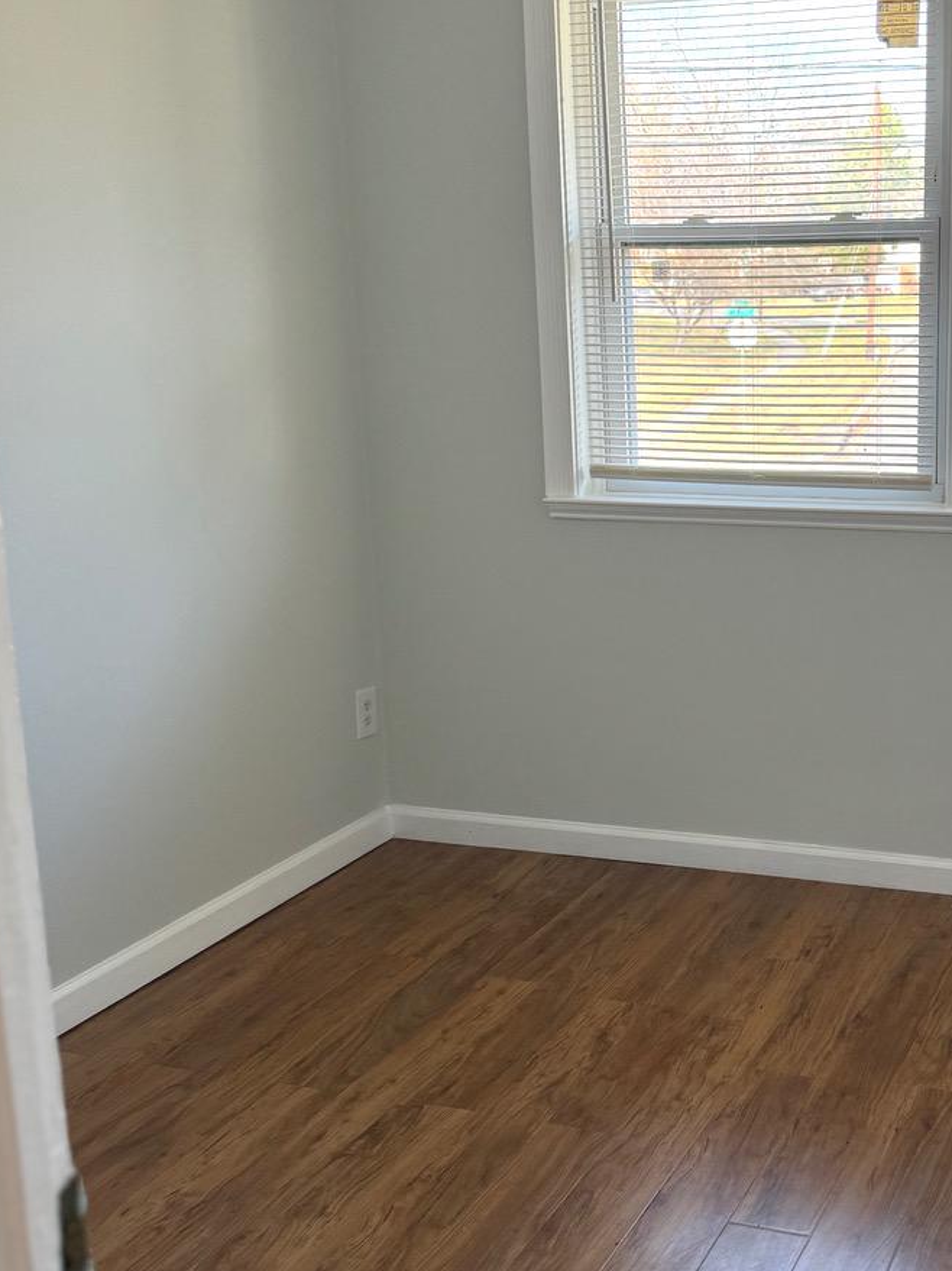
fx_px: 1541
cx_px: 800
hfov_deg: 33.1
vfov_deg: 44.8
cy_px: 622
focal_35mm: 42
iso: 160
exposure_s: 1/120
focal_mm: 6.86
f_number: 1.78
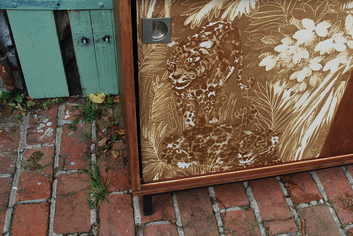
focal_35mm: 40
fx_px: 393
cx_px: 208
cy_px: 106
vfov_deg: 33.5
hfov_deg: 48.2
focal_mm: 22
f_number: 5.6
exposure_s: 1/125
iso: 100
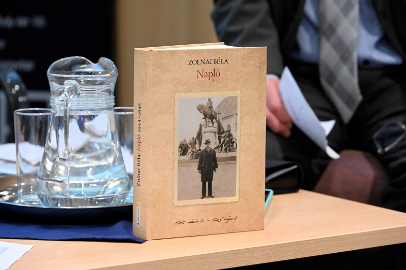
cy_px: 135
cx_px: 203
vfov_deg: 10.9
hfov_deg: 16.4
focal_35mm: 125
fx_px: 1409
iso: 6400
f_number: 6.3
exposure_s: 1/125
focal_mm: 125
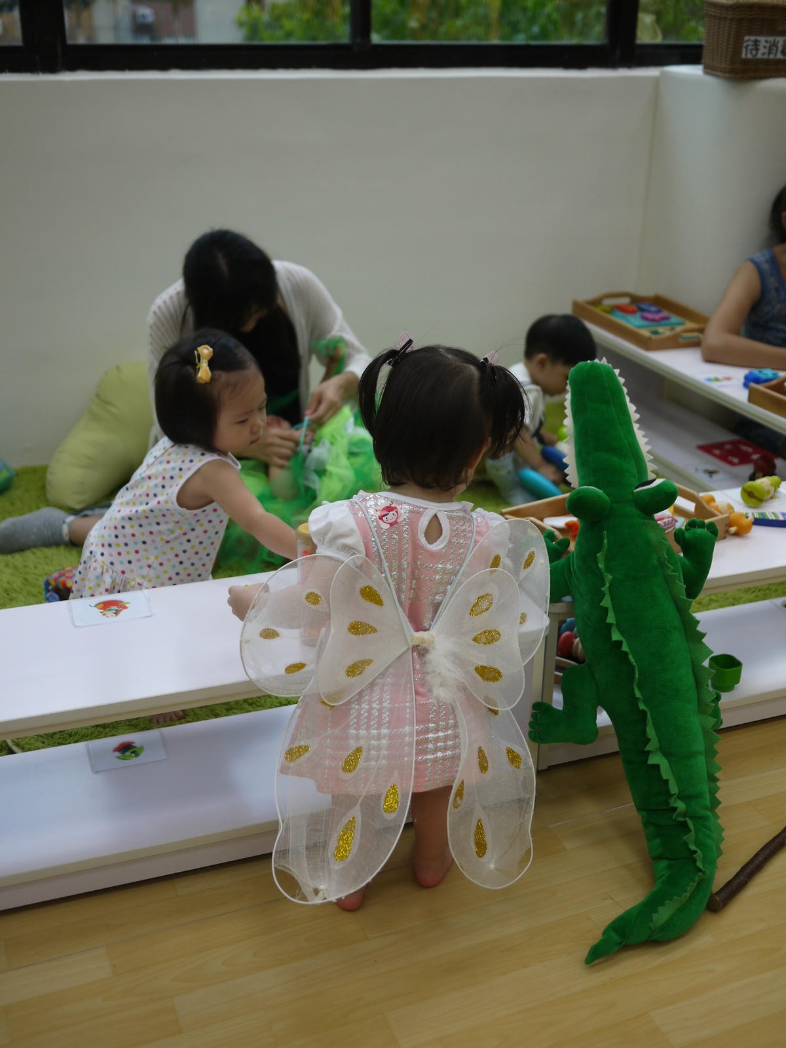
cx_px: 393
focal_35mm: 40
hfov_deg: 36.0
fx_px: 1211
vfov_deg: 46.8
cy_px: 524
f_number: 1.7
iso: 160
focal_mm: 20
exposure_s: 1/320
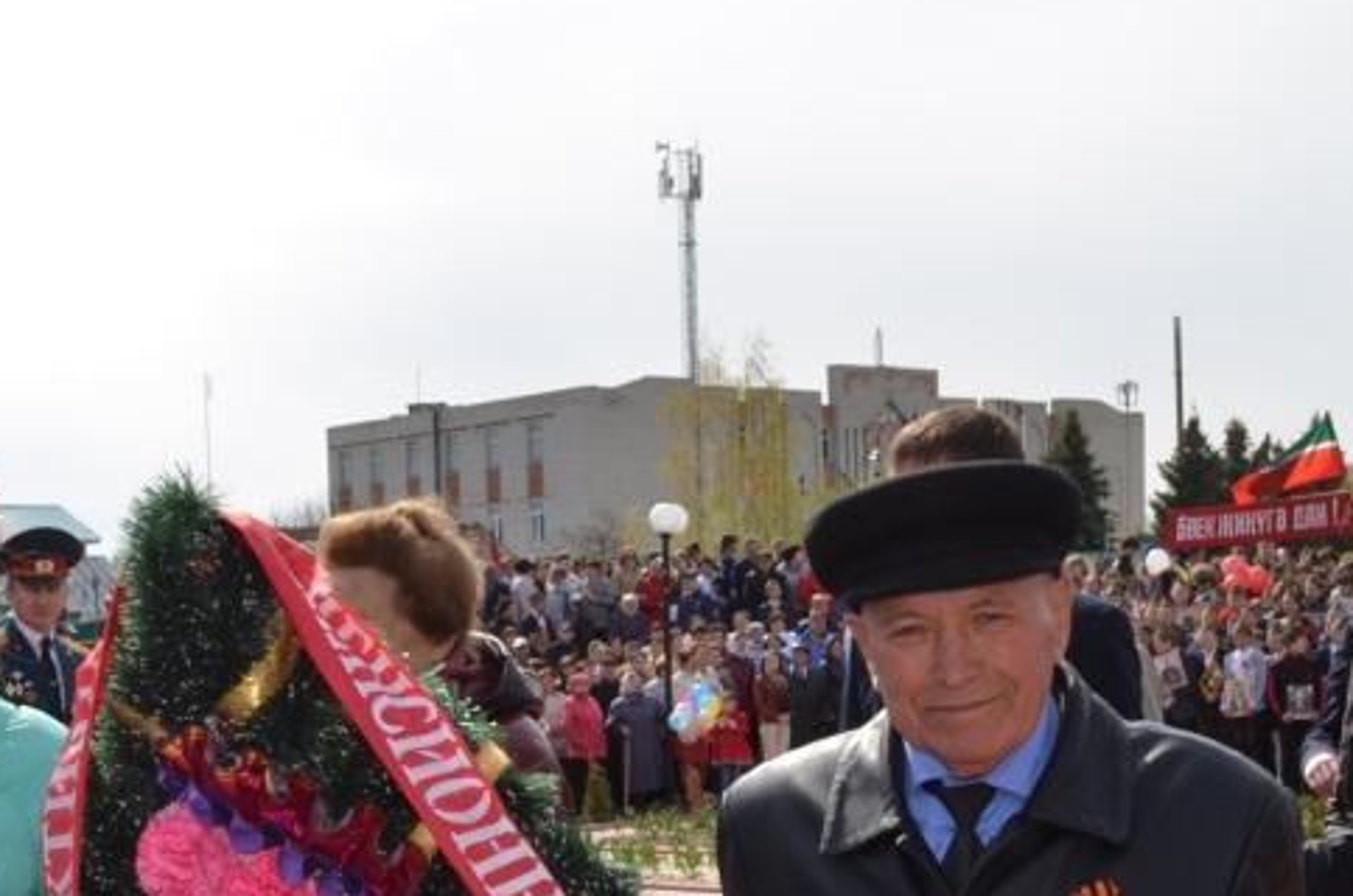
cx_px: 162
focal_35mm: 70
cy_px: 907
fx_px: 2626
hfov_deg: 27.9
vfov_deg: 18.8
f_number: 9
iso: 100
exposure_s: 1/200
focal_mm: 22
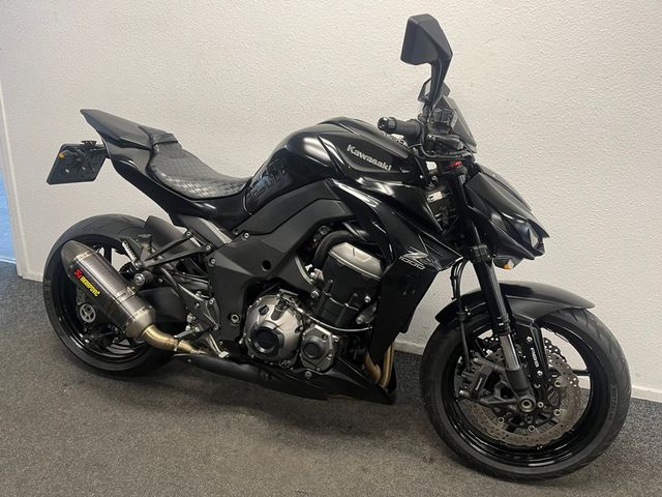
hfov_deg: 67.3
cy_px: 248
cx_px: 331
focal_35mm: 26
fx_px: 497
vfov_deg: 53.1
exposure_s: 1/50
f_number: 1.6
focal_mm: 5.1
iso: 100
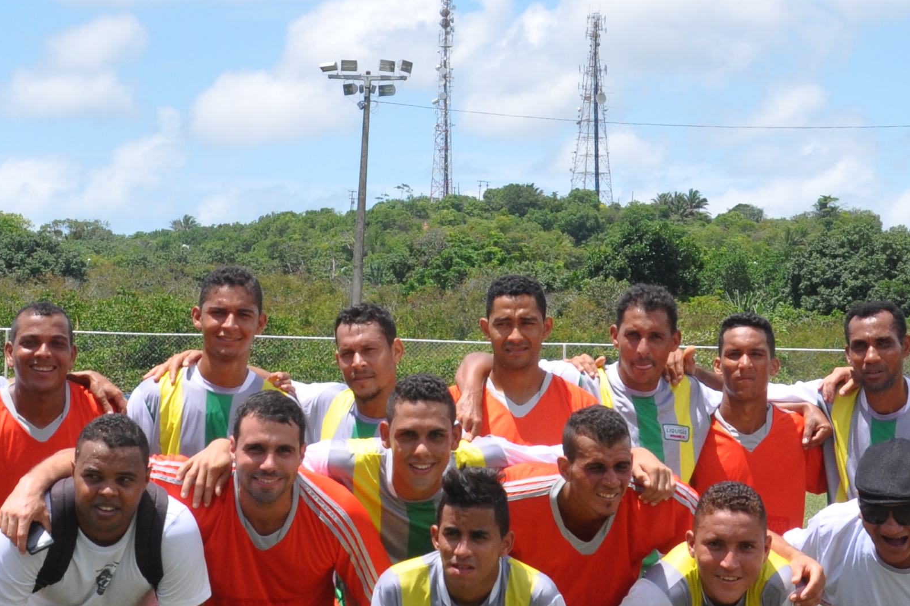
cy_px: 278
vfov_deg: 12.1
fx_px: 2856
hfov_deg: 18.1
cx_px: 354
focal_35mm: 113
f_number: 11
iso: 400
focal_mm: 28
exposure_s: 1/500
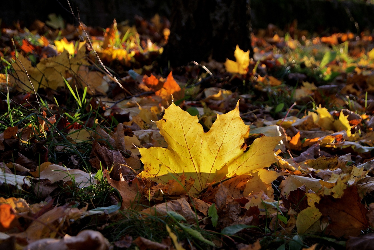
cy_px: 125
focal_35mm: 75
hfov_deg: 27.0
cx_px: 187
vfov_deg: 18.2
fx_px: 780
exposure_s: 1/80
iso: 100
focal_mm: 50
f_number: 5.6
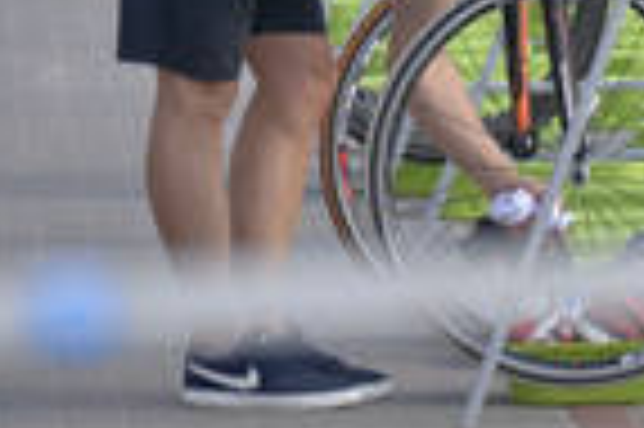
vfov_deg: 1.5
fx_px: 16028
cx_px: 878
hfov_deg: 2.3
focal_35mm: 897
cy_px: -471
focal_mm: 200
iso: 200
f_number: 4
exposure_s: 1/2000
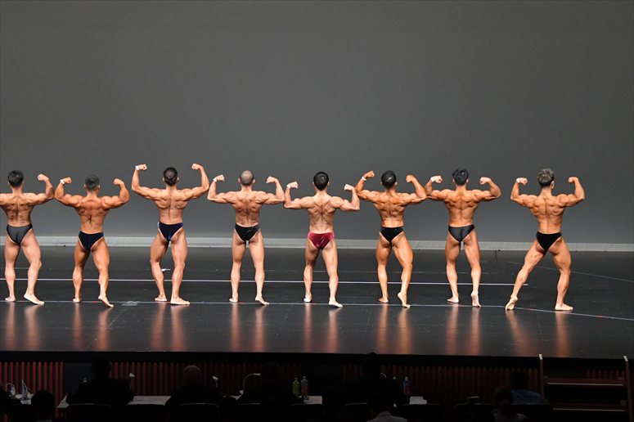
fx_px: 2236
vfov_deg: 10.8
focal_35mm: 127
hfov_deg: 16.1
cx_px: 317
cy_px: 211
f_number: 5.6
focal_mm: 85
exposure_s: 1/400
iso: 5000
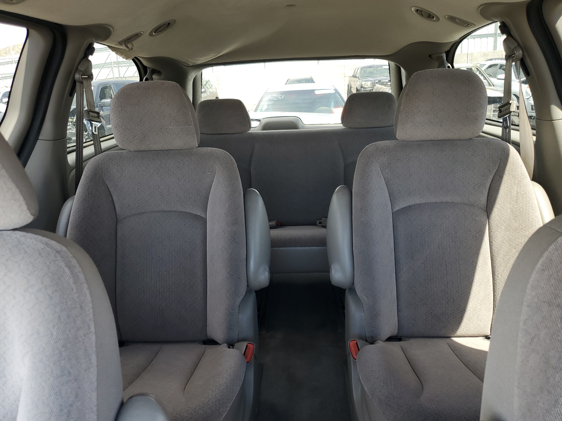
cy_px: 210
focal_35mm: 26
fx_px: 422
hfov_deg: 67.3
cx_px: 281
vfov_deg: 53.1
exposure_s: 1/120
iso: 56
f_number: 1.5
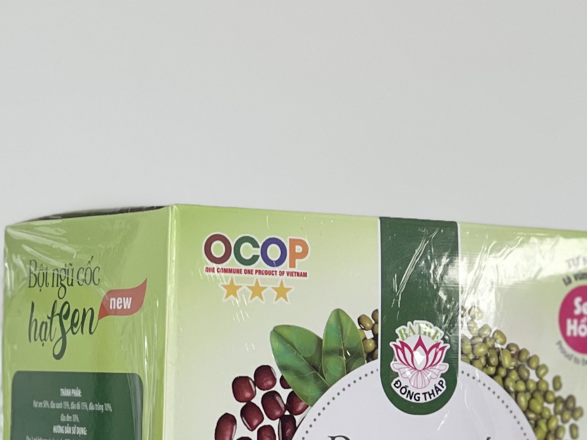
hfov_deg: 15.3
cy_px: 410
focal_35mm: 125
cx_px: 651
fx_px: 2120
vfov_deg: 11.8
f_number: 2
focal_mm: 6
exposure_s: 1/163
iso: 25
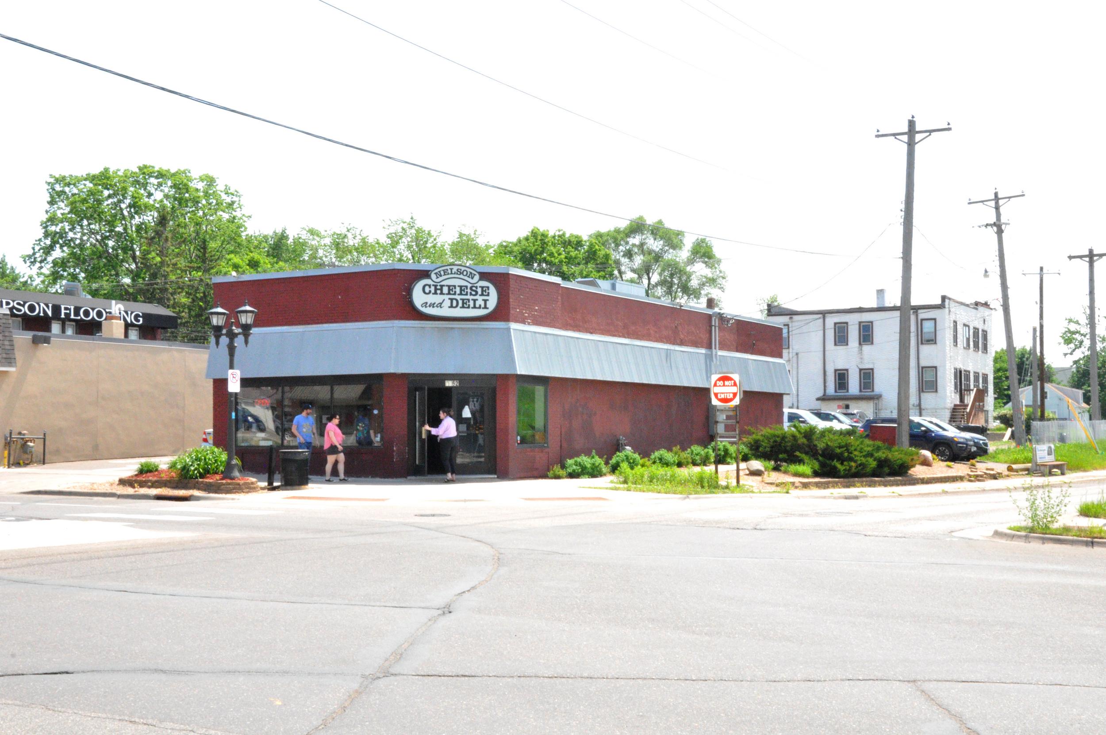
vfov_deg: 29.8
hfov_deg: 43.7
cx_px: 553
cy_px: 368
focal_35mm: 45
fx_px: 1381
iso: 3200
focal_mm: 30
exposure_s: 1/200
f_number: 29
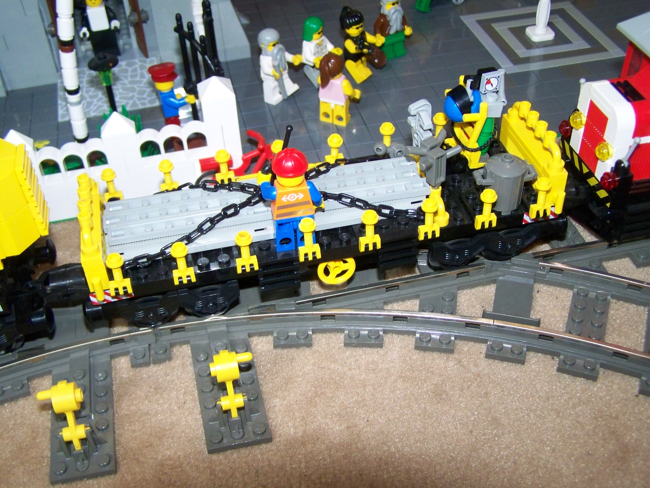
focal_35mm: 43
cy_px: 244
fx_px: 807
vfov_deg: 33.6
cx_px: 325
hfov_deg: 43.9
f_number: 2.8
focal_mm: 7.2
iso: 200
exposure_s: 1/30
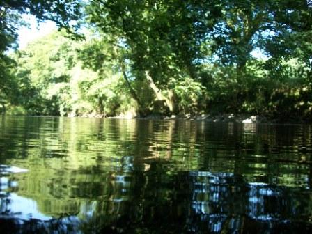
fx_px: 288
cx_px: 156
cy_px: 117
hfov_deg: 56.8
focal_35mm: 32
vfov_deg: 44.2
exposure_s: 1/60
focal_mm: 5.7
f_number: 2.9
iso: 80
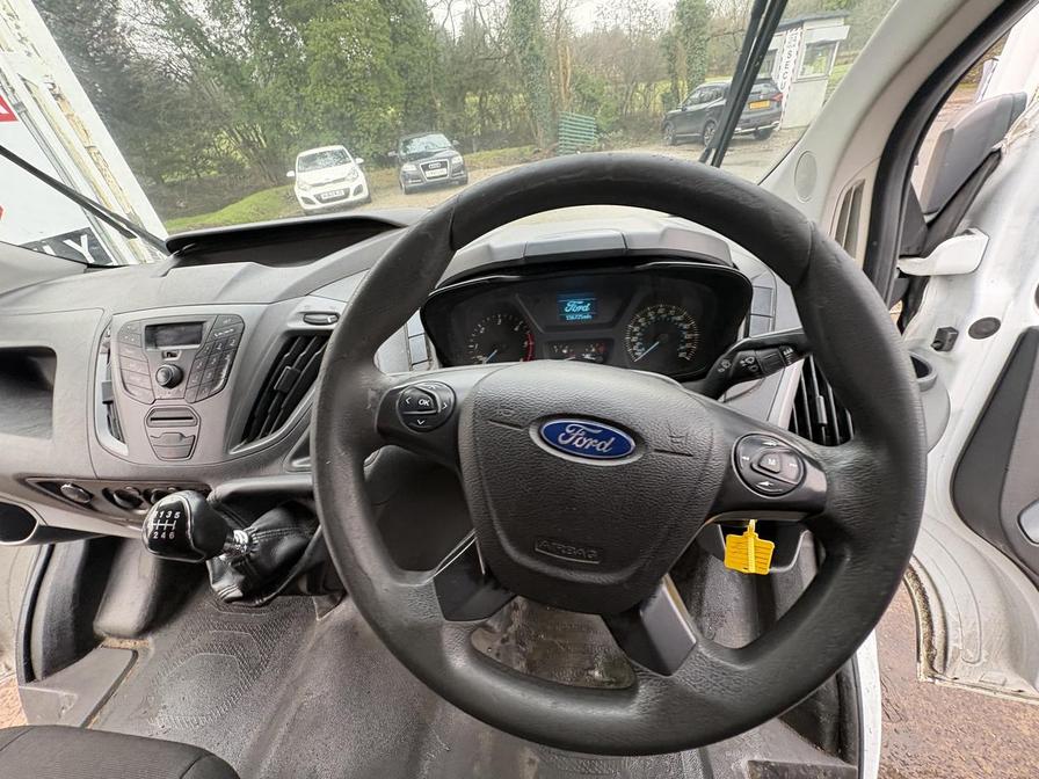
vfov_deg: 85.7
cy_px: 390
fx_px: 420
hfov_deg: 102.1
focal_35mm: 14
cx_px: 520
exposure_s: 1/62
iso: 200
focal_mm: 2.22
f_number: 2.2
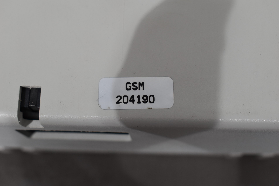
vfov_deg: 25.1
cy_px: 93
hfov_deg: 36.9
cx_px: 140
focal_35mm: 54
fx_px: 418
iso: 400
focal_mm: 36
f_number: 7.1
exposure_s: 1/60
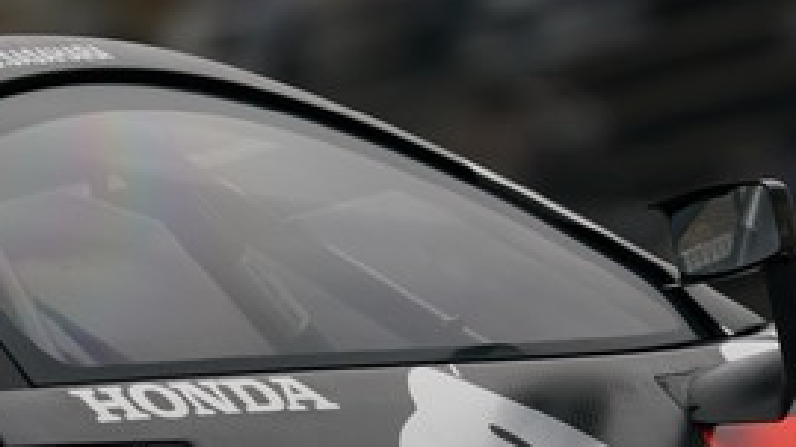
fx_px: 28438
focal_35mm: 1348
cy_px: 503
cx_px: 506
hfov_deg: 1.6
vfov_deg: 0.9
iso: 320
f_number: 9
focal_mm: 481
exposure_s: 1/250
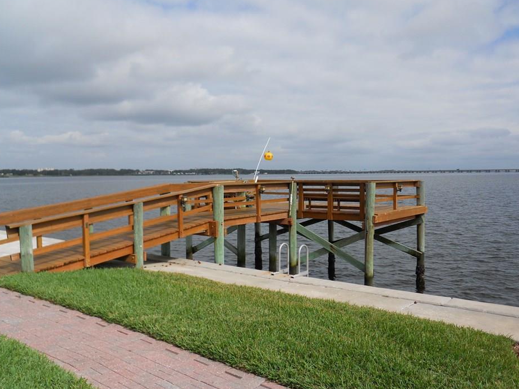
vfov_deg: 45.4
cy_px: 198
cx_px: 279
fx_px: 465
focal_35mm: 31
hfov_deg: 58.3
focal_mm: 5
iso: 80
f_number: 5.4
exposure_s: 1/640
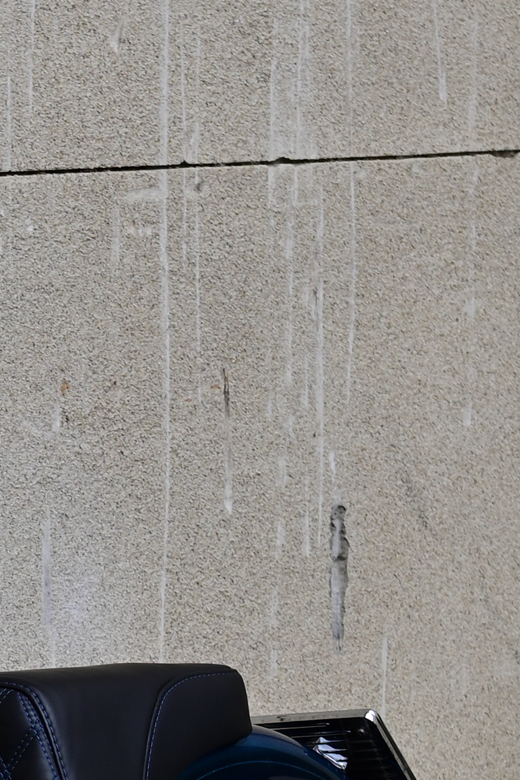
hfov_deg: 5.3
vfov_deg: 7.9
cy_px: 1143
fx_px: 5526
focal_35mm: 255
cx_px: -431
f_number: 5
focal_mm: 40
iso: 100
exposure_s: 1/200
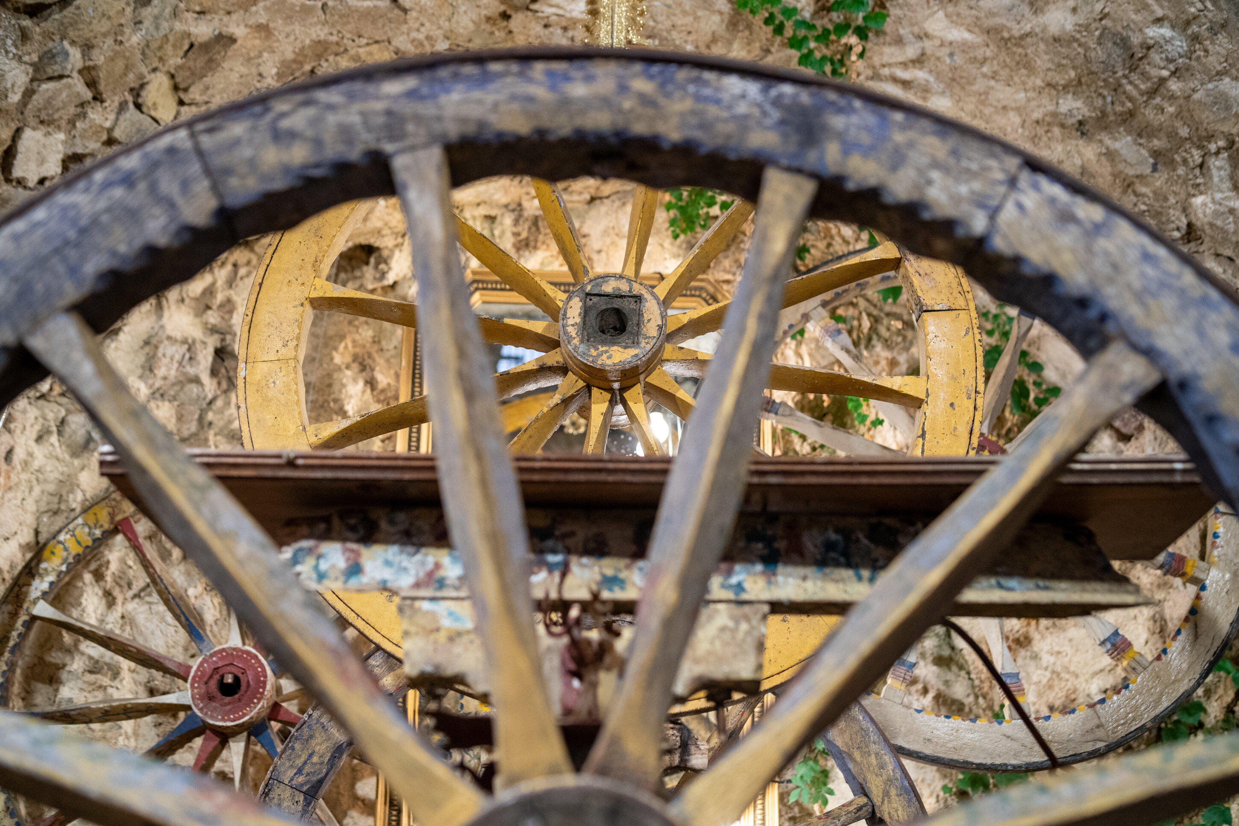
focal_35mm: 35
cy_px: 413
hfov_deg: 54.4
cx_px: 620
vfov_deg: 37.8
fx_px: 1204
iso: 3200
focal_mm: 35
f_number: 2.8
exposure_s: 1/160
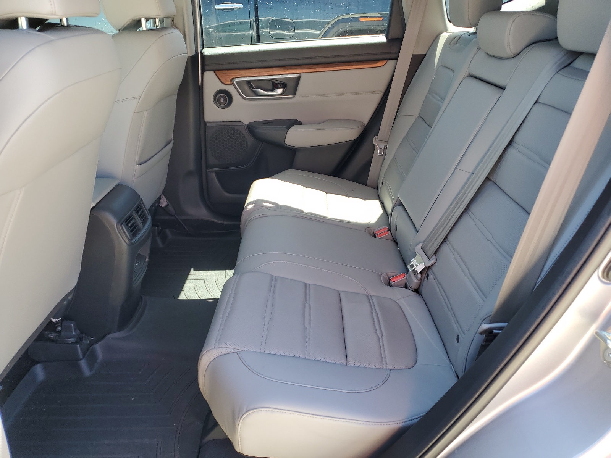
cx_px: 306
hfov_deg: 67.3
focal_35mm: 26
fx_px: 459
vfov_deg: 53.1
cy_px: 229
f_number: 1.5
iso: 50
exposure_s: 1/149
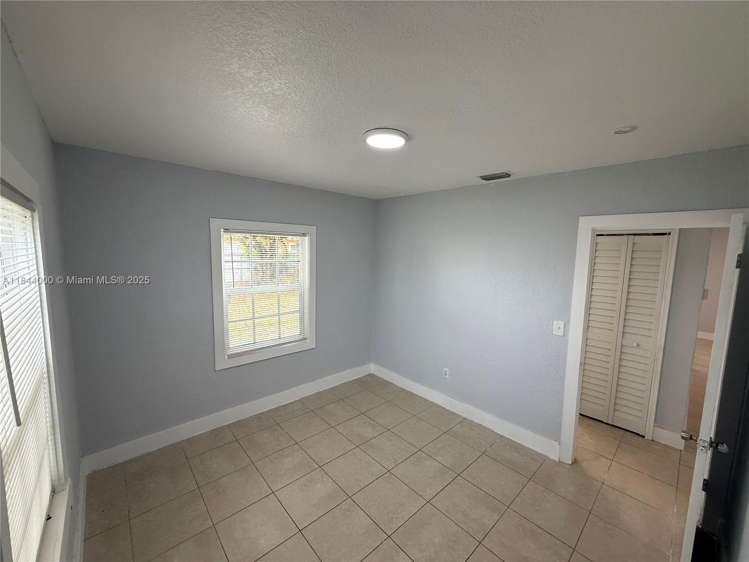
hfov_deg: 102.1
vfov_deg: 85.7
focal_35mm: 14
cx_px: 374
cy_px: 281
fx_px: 303
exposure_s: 1/120
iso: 125
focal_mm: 2.22
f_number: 2.2
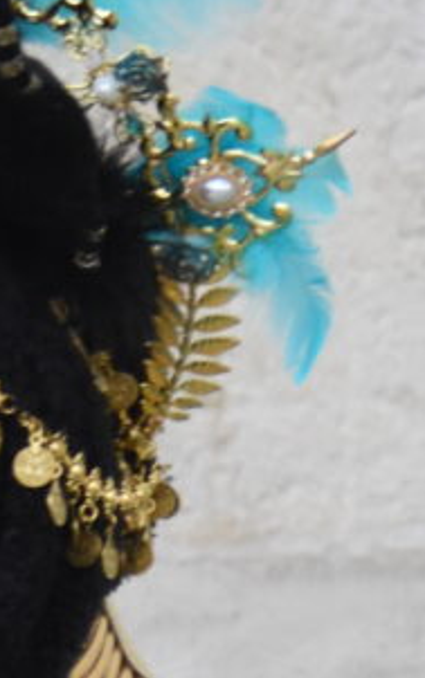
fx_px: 13830
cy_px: 867
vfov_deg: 2.8
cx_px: 11
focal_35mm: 747
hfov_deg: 1.8
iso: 1000
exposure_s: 1/160
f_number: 5.6
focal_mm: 82
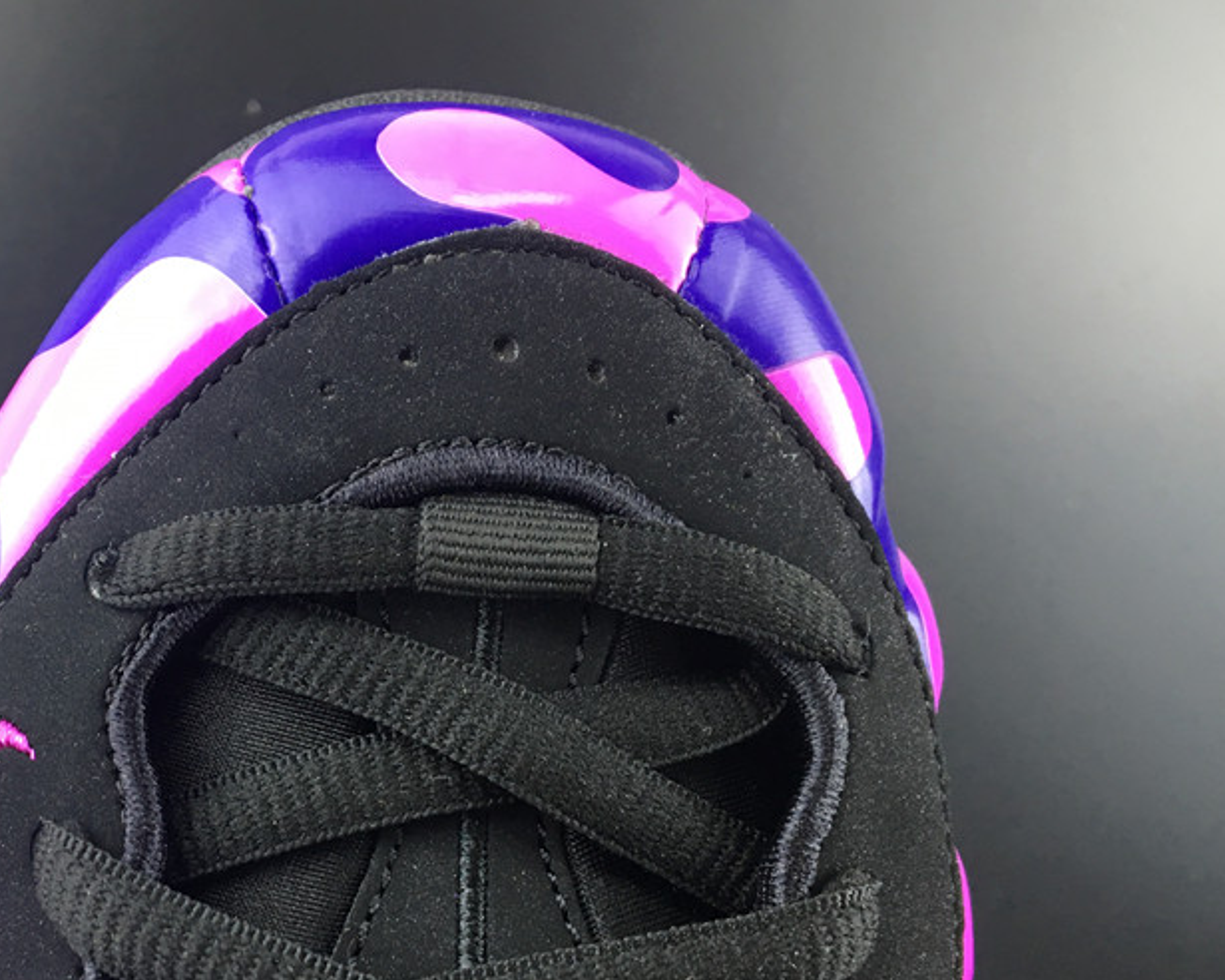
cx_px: 335
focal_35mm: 46
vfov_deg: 32.5
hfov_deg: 39.4
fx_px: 1668
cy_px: 633
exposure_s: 1/33
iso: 50
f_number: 2.2
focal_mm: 4.15
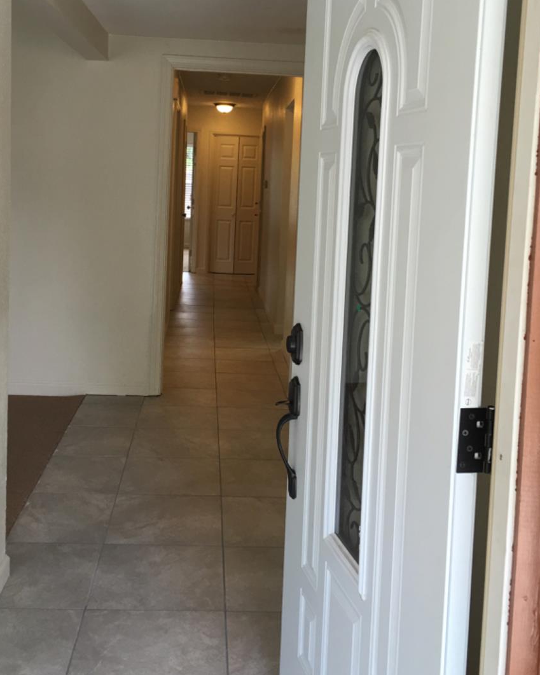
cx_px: 243
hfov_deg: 37.3
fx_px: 799
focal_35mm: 40
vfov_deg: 45.5
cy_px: 260
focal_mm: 4.15
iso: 25
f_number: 2.2
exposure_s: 1/40
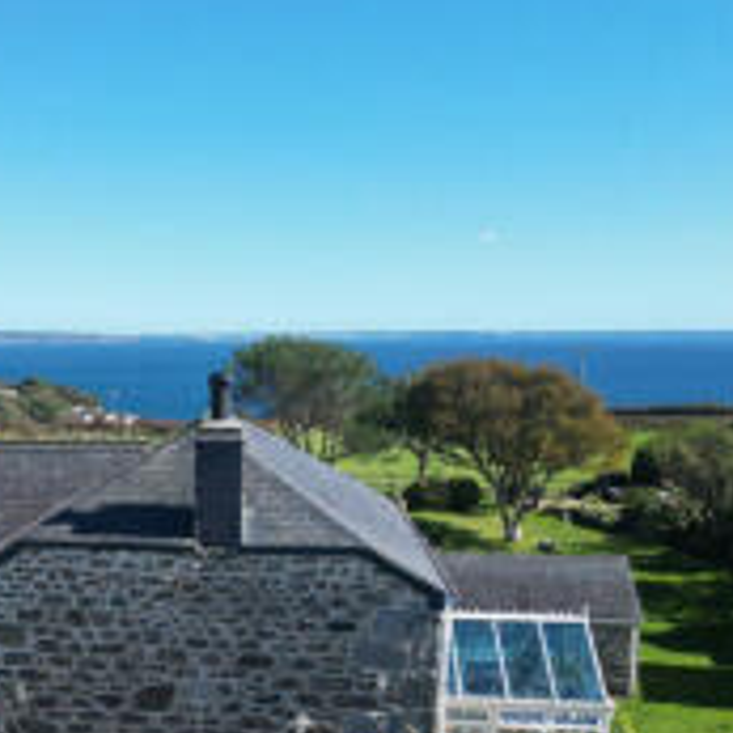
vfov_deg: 32.5
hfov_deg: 31.4
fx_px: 1246
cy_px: 481
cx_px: 87
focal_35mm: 52
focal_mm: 6.72
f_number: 1.7
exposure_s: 1/2500
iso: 120
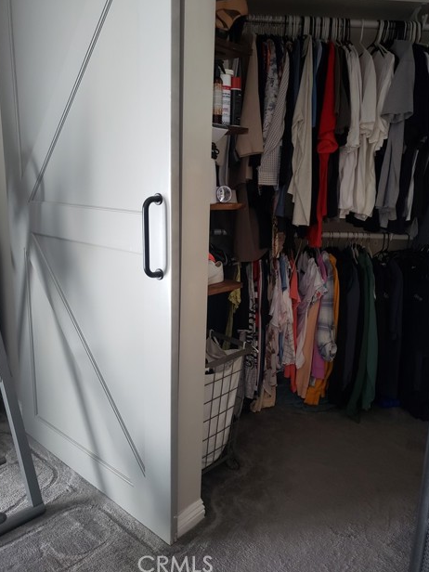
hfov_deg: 51.4
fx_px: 446
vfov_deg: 65.3
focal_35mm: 27
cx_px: 211
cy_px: 280
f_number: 1.5
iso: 250
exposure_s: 1/18
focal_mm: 4.3
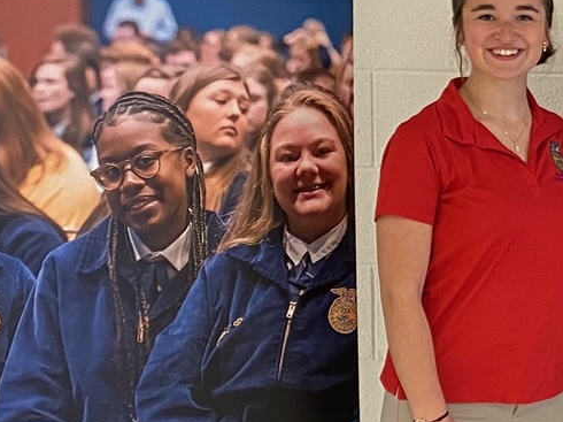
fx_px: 1739
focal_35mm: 107
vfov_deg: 13.8
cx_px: 969
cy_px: 192
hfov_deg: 16.0
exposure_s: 1/60
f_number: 1.8
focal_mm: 4.25
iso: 100
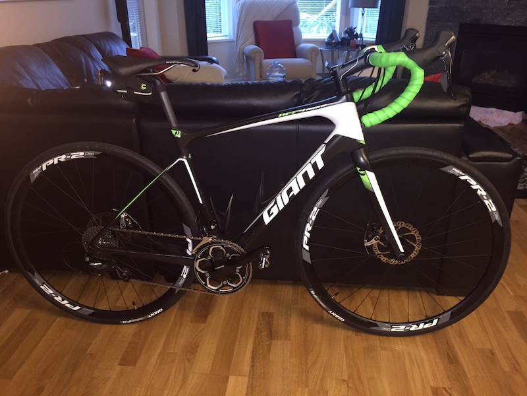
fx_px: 442
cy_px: 198
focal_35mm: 29
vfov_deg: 48.2
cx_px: 264
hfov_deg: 61.7
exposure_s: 1/16
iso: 250
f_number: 2.2
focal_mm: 4.15
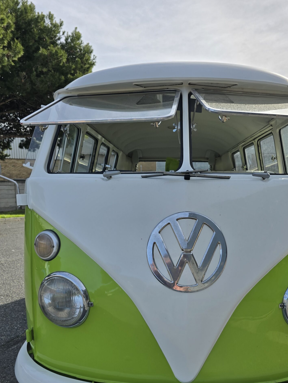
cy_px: 250
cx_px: 169
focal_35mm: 31
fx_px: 344
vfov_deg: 57.3
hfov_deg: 45.3
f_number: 1.7
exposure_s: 1/1041
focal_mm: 6.3
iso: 12
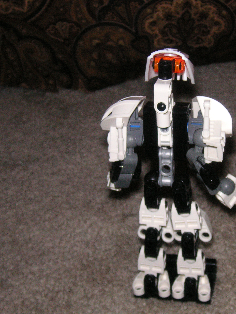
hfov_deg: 23.1
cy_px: 156
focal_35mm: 63
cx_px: 173
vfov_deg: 30.7
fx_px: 573
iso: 160
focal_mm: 7.8
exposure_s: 1/45
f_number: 8
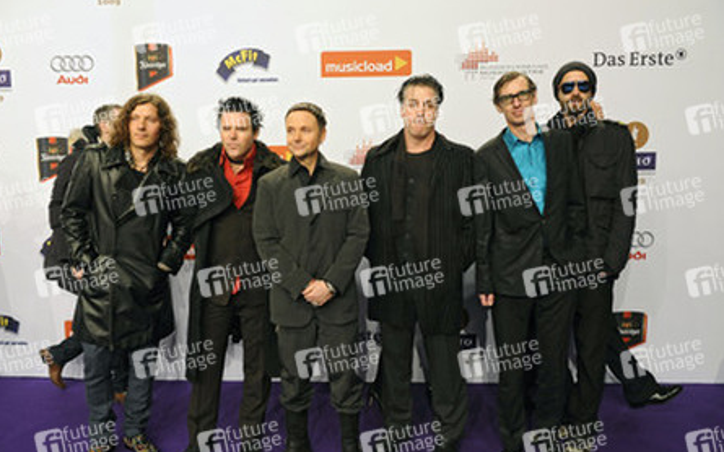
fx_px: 631
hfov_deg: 59.7
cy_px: 237
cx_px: 359
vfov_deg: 39.4
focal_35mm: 32
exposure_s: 1/250
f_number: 5.6
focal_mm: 31
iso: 2000
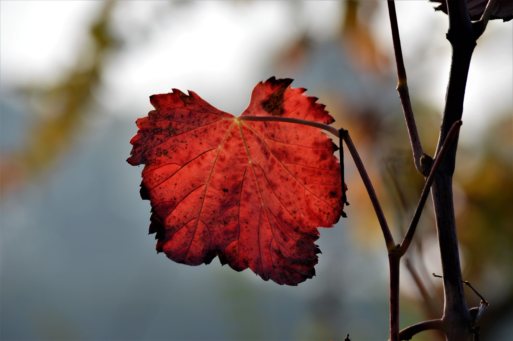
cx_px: 256
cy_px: 170
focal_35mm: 165
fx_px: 2349
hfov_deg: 12.5
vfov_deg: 8.3
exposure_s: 1/320
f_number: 8
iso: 100
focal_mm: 110
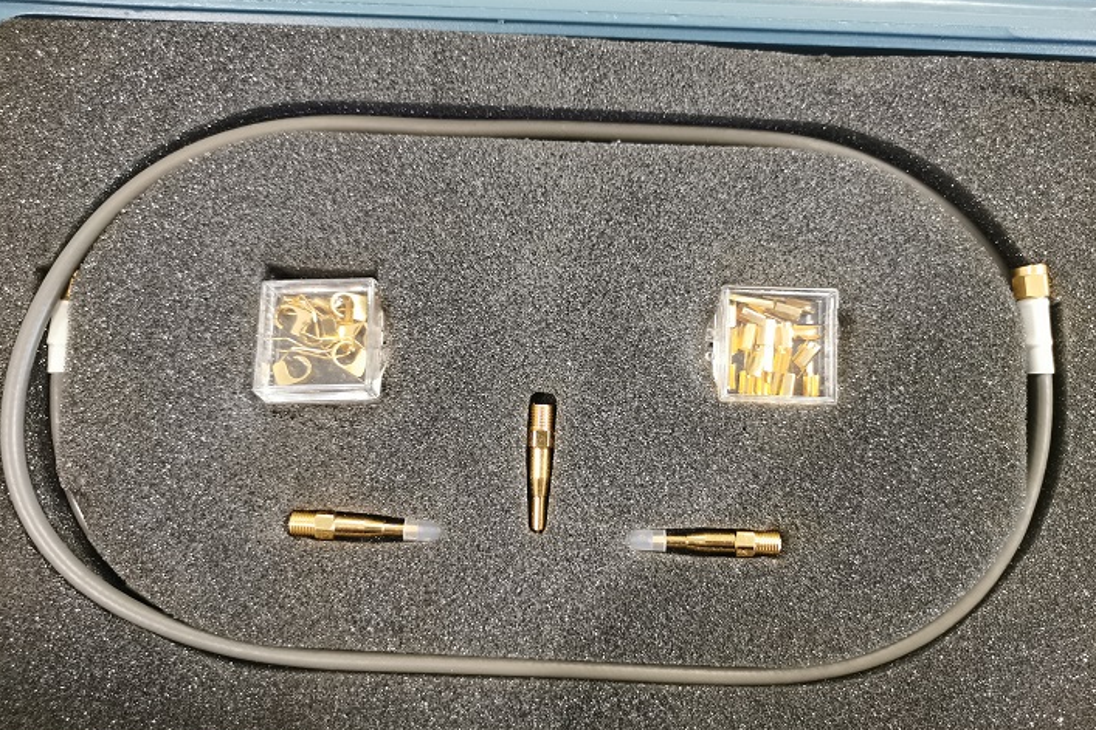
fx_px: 883
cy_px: 381
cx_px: 558
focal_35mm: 29
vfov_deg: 44.9
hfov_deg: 63.7
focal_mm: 5.58
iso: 400
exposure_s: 1/33.3
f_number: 1.8
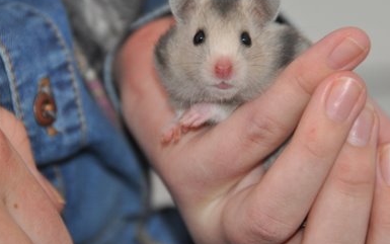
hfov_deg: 5.5
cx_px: 187
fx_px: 4051
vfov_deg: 3.5
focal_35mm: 381
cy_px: 94
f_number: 5.6
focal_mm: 200
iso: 800
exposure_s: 1/60
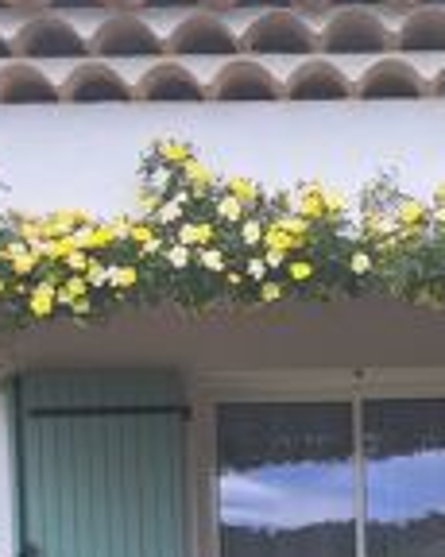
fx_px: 1285
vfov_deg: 23.1
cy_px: 596
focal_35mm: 78
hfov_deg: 19.4
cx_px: 383
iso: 50
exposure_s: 1/487
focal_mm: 5.23
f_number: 1.8
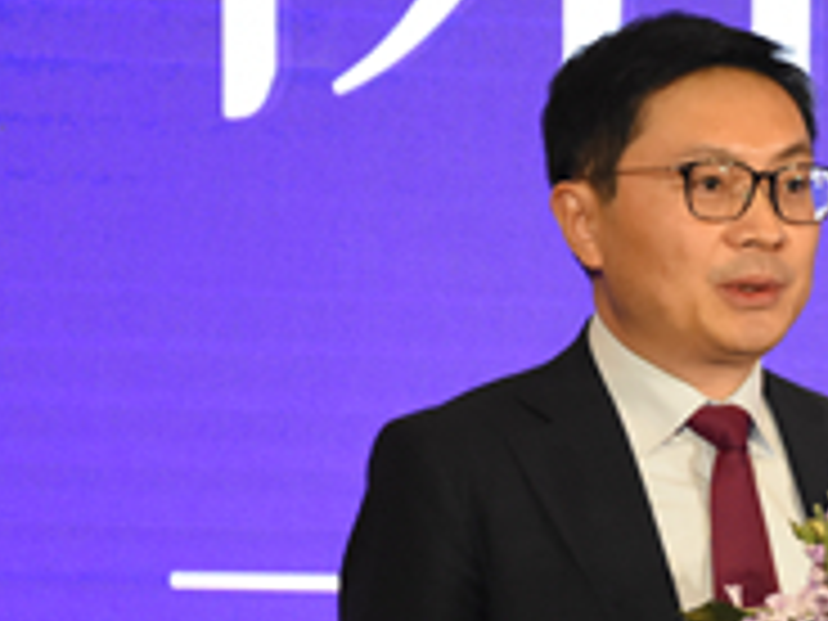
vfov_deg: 4.2
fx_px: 8433
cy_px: 616
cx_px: 778
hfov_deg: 5.6
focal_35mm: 353
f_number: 5
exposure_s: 1/200
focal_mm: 75
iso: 2500
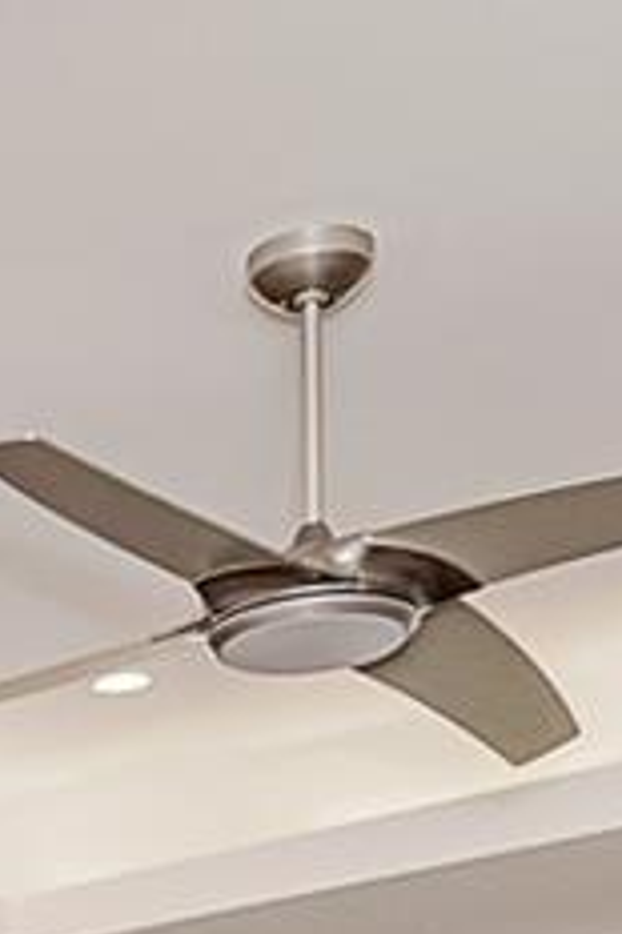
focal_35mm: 110
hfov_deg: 11.0
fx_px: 2855
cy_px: 1648
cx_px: -714
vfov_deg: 16.0
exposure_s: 1/200
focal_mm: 16
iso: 400
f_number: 8
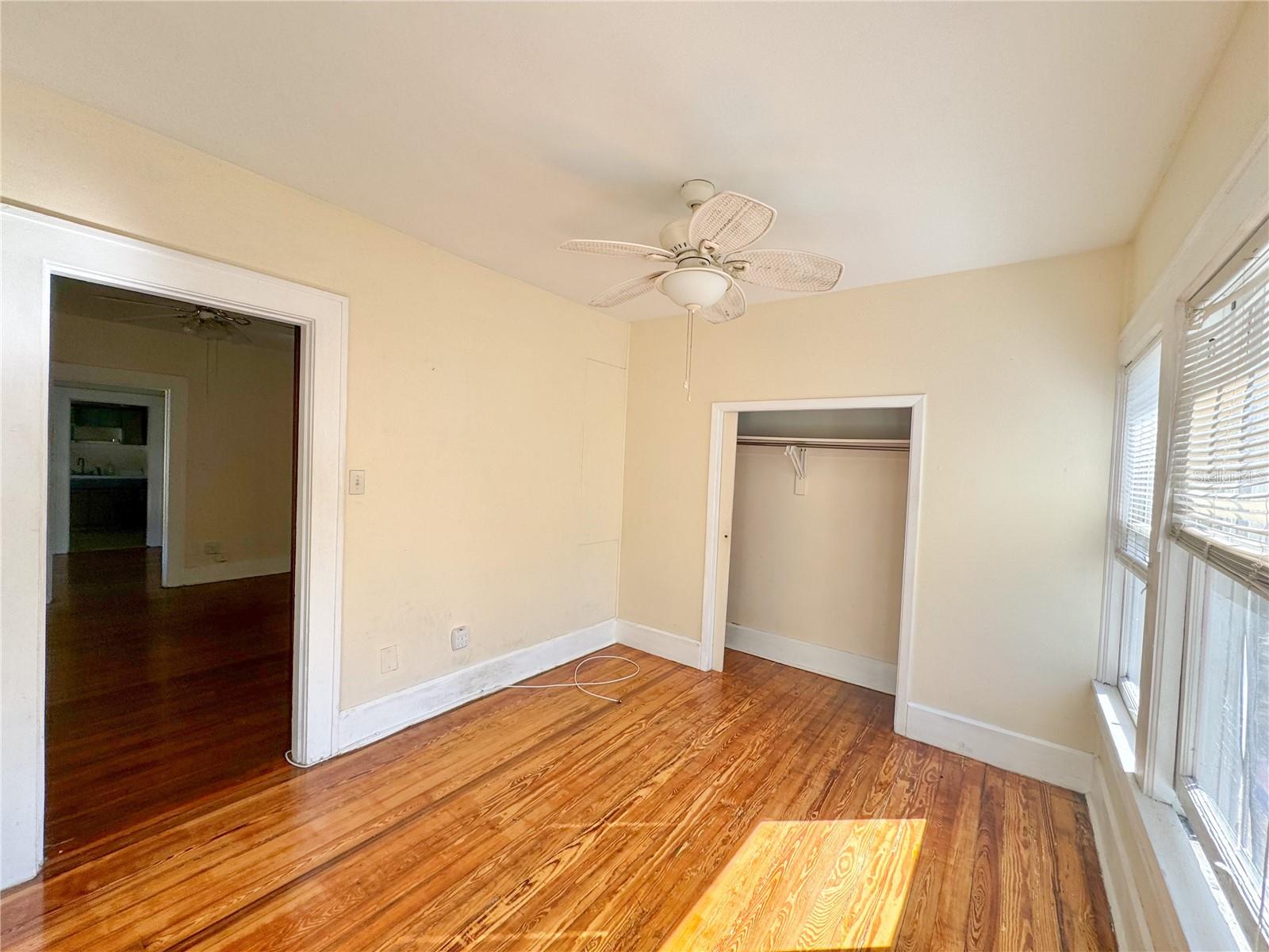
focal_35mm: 14
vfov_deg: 85.7
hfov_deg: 102.1
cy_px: 476
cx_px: 634
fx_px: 513
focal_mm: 2.22
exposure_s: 1/140
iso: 40
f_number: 2.2
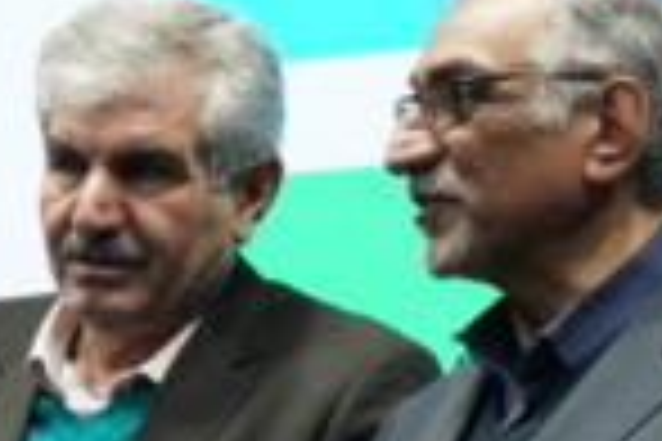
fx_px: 5847
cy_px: 626
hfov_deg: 6.5
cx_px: -32
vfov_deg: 4.3
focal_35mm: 318
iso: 2000
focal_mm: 68
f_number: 4
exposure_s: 1/200
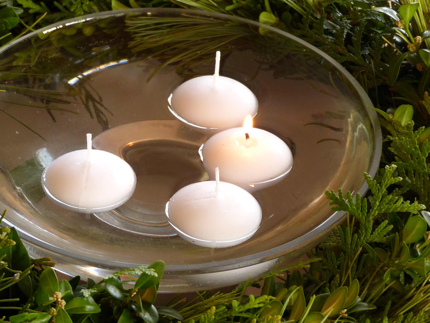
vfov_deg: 8.9
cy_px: 193
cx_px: 163
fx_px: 2062
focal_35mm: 166
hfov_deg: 11.9
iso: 160
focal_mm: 19.2
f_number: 2.8
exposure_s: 1/60
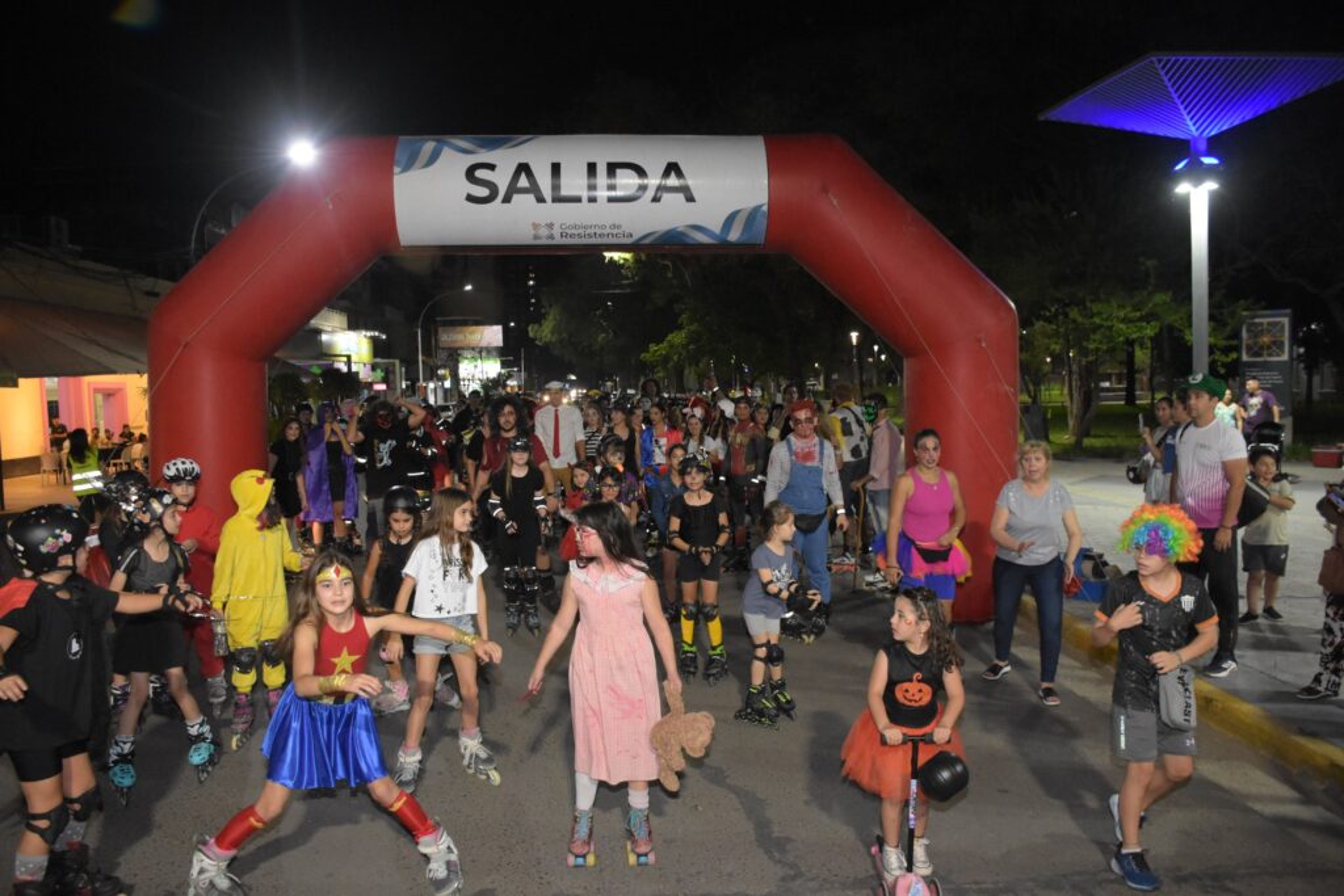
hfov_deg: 67.4
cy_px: 448
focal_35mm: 27
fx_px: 1008
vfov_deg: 47.9
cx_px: 672
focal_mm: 18
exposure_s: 1/100
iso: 3200
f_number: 3.5
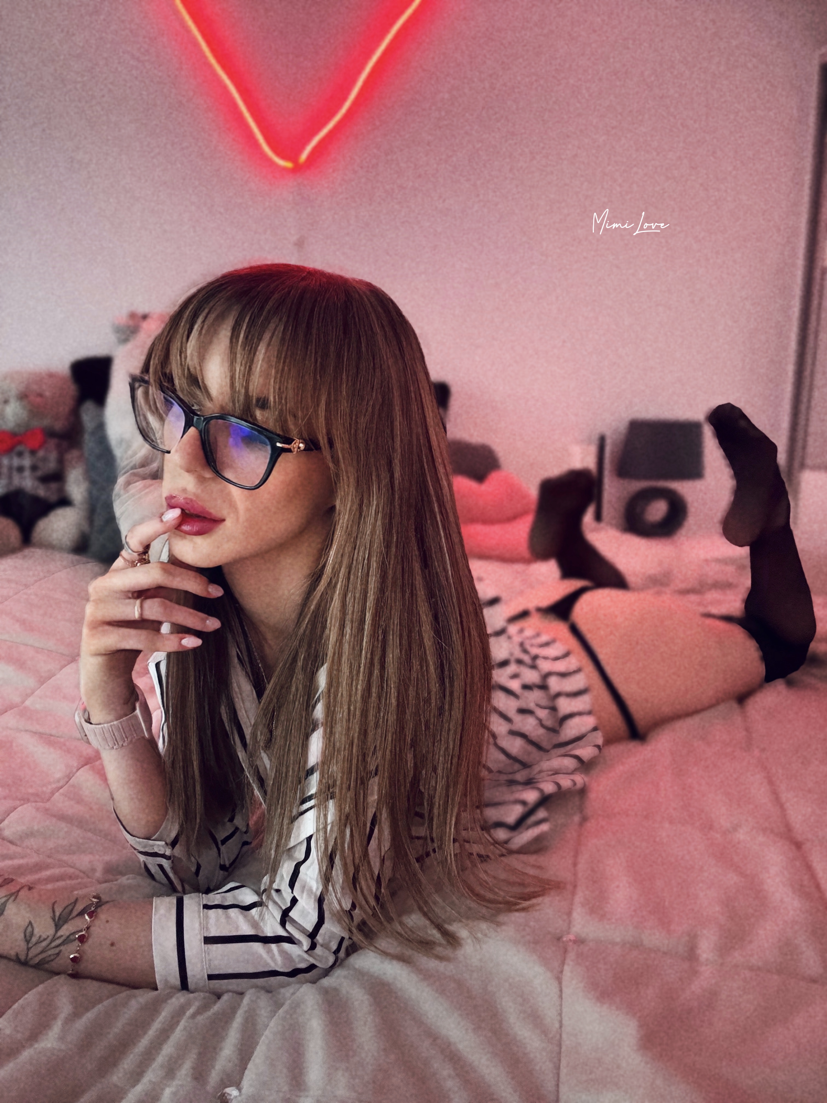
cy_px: 552
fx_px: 733
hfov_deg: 58.9
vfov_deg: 73.9
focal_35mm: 23
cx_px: 414
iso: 800
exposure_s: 1/15
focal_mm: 2.69
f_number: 1.9
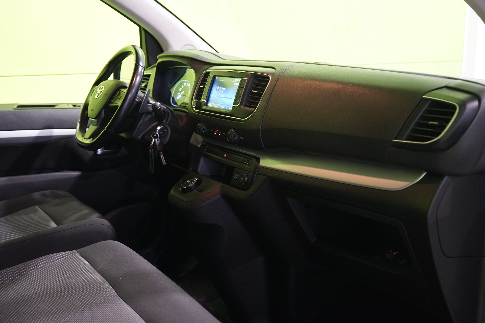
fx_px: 539
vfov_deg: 33.4
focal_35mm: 40
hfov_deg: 48.5
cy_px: 158
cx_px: 243
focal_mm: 39
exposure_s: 1/15
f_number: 5
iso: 2000
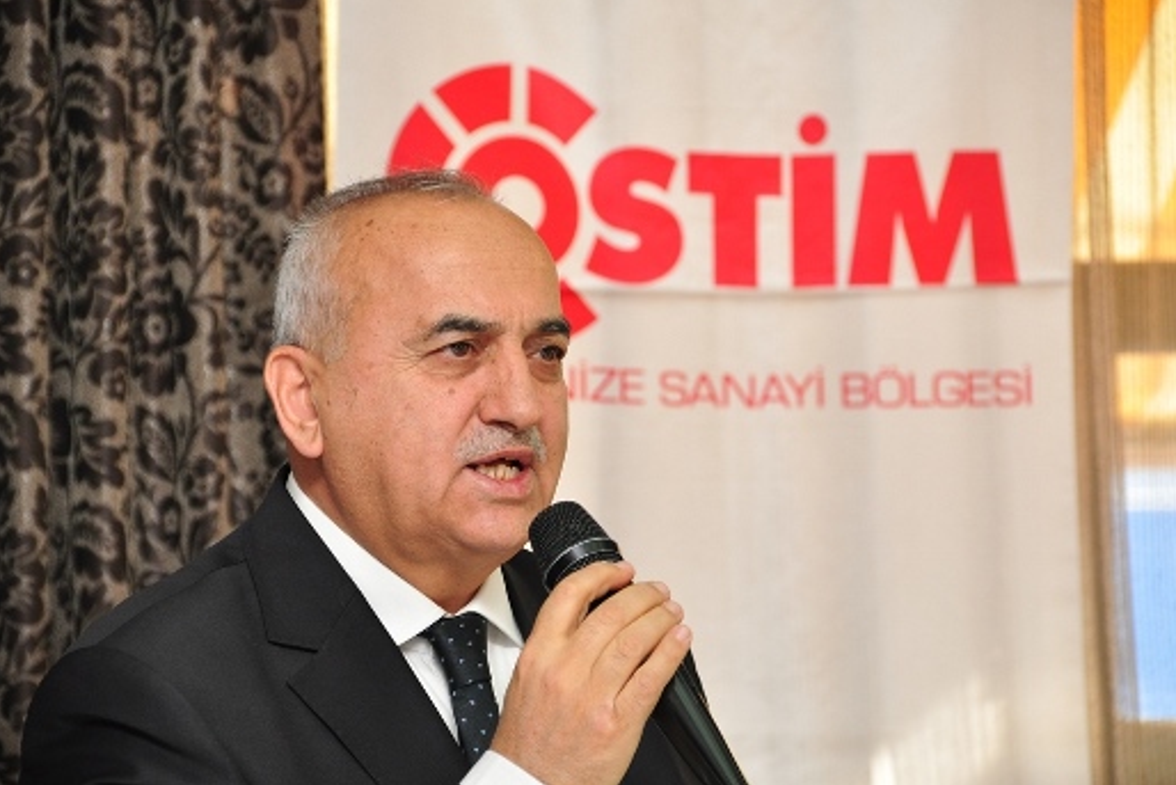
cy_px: 392
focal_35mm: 220
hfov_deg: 9.4
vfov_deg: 6.3
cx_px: 583
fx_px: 7172
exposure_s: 1/80
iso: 800
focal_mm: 145
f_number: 5.6
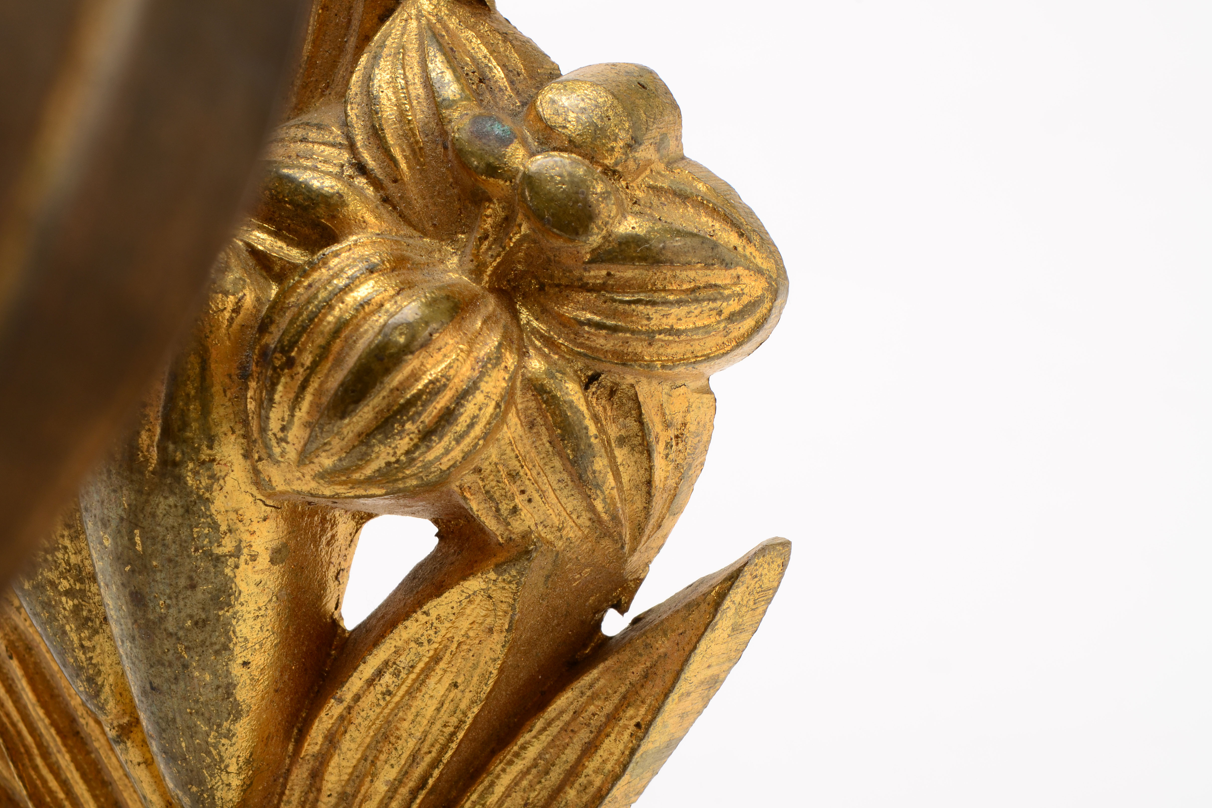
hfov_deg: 24.3
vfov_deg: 16.4
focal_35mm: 84
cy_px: 403
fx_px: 2811
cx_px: 599
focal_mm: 55
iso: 100
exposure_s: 1/160
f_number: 20
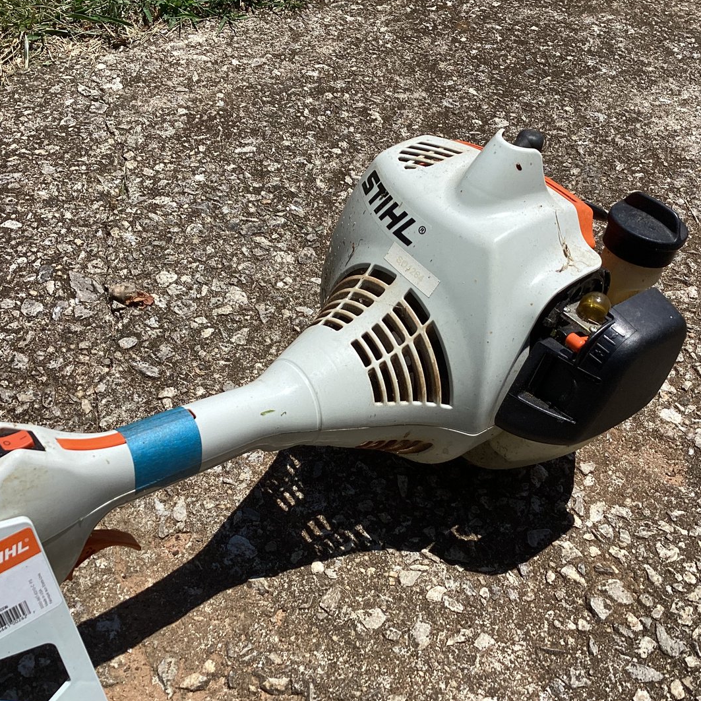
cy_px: 354
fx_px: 894
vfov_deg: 42.8
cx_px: 379
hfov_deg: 42.8
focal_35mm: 39
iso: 25
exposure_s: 1/1812
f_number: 2.4
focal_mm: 3.3
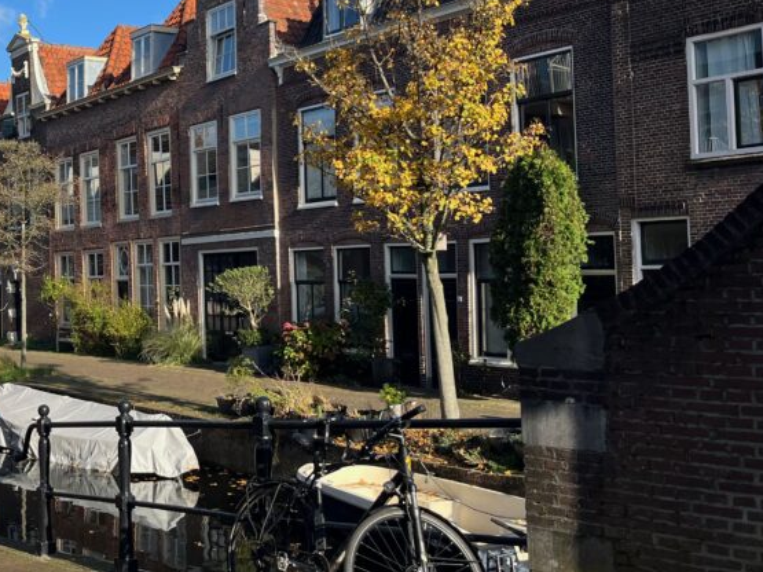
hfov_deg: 37.4
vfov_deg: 30.1
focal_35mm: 48
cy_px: 198
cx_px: 92
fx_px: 1058
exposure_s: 1/2268
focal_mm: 5.1
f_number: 1.6
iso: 50
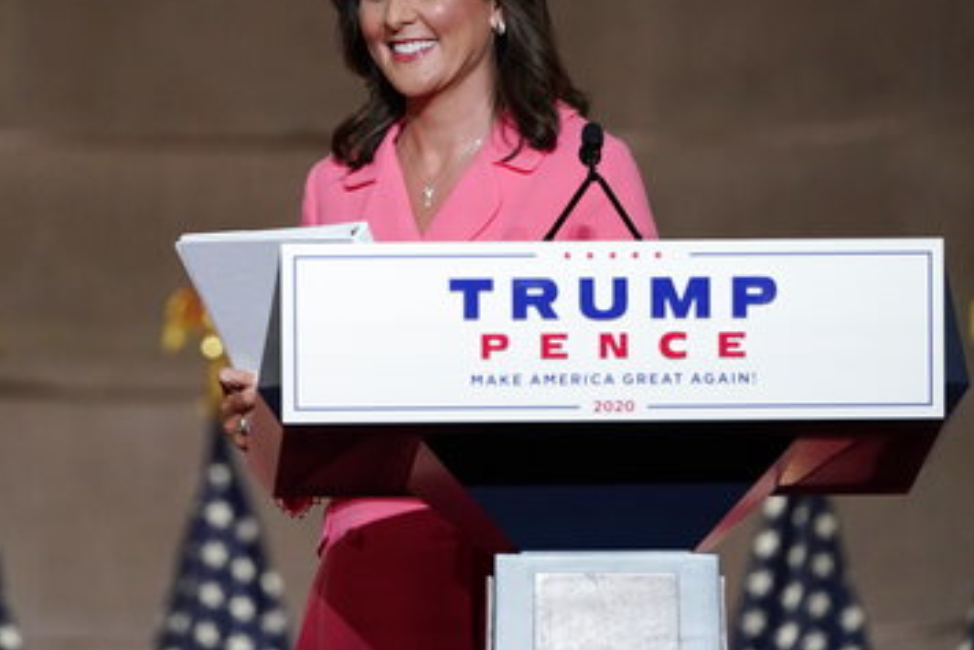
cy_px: 251
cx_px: 307
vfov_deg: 2.9
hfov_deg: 4.4
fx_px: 12748
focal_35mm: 471
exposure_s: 1/200
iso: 6400
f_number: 5.6
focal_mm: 327
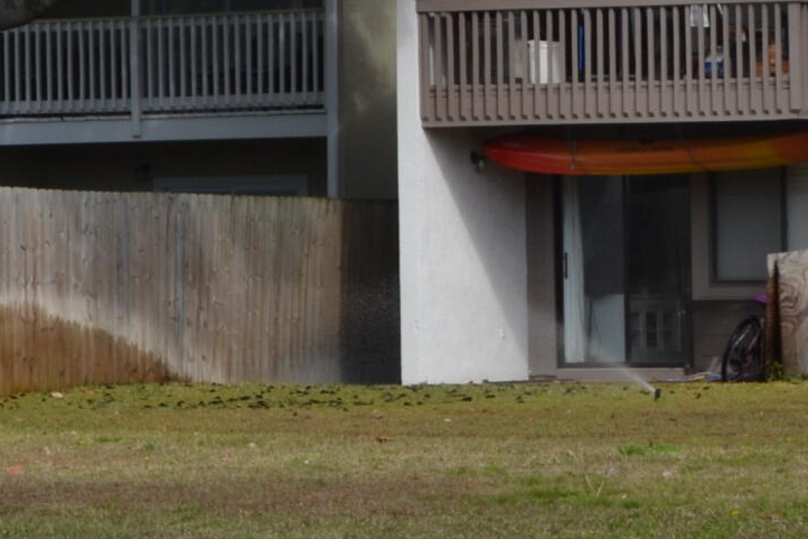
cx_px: 876
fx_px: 5318
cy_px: 355
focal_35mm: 237
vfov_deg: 5.8
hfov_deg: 8.6
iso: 100
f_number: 8
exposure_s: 1/200
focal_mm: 38
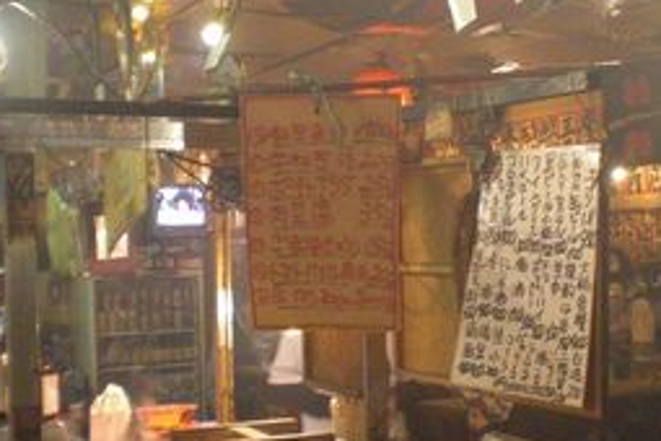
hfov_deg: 33.9
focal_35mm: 59
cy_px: 217
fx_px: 1083
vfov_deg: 23.0
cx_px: 376
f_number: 3.1
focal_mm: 6.3
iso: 800
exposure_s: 1/50
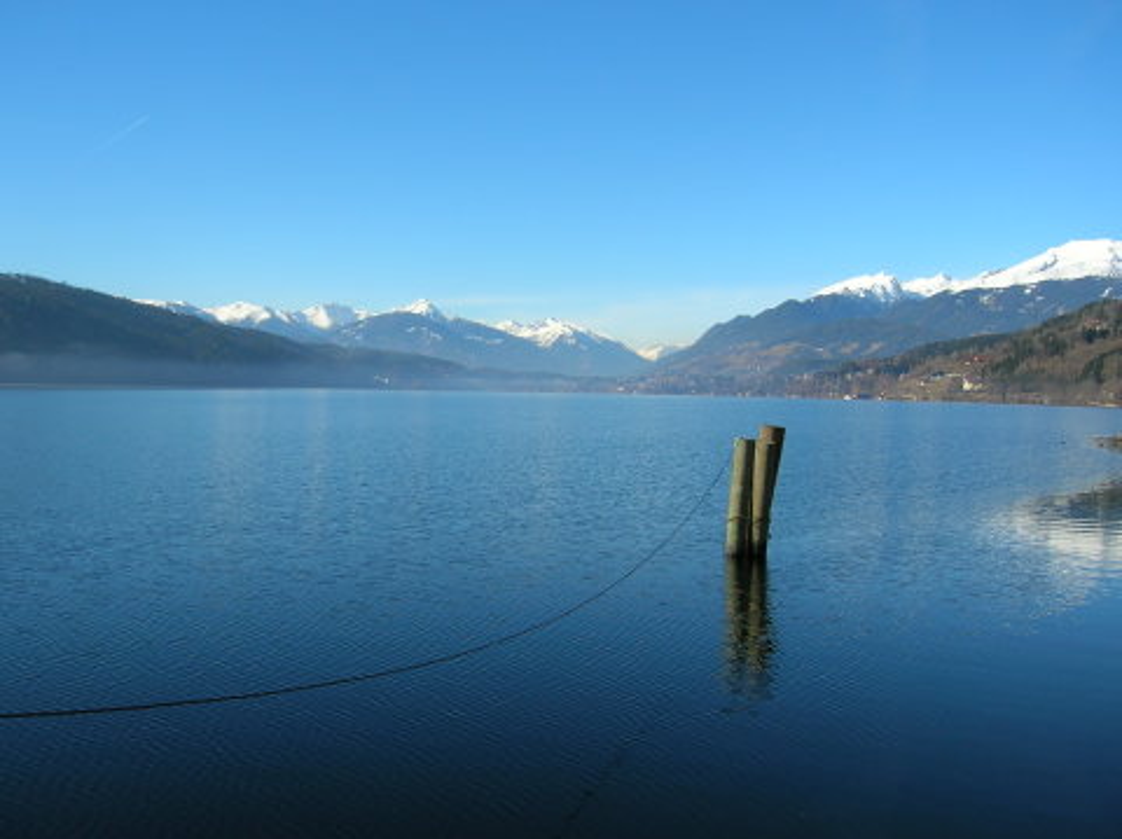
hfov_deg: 54.0
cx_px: 561
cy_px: 420
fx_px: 1101
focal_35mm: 34
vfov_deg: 41.7
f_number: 4.9
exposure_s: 1/346
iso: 50
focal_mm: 5.7
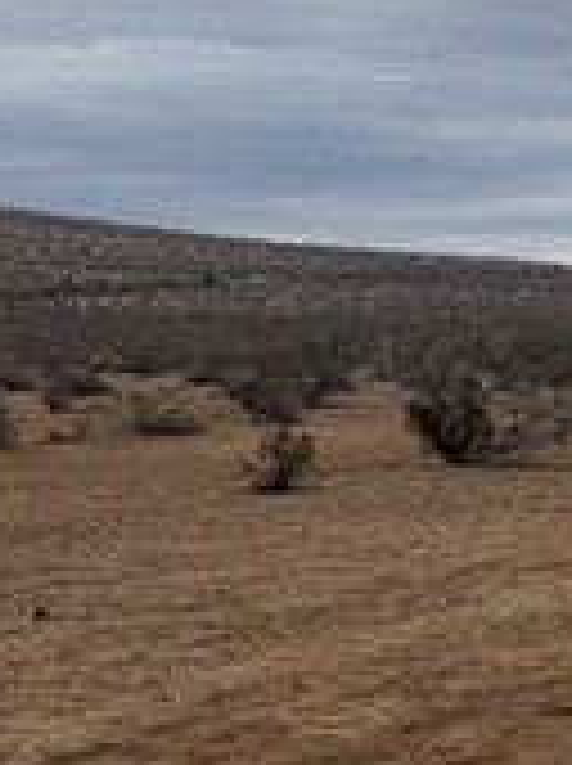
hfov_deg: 8.6
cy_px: 594
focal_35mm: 157
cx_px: 1347
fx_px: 3468
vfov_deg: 12.6
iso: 50
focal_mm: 5.96
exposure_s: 1/4950
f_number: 1.6
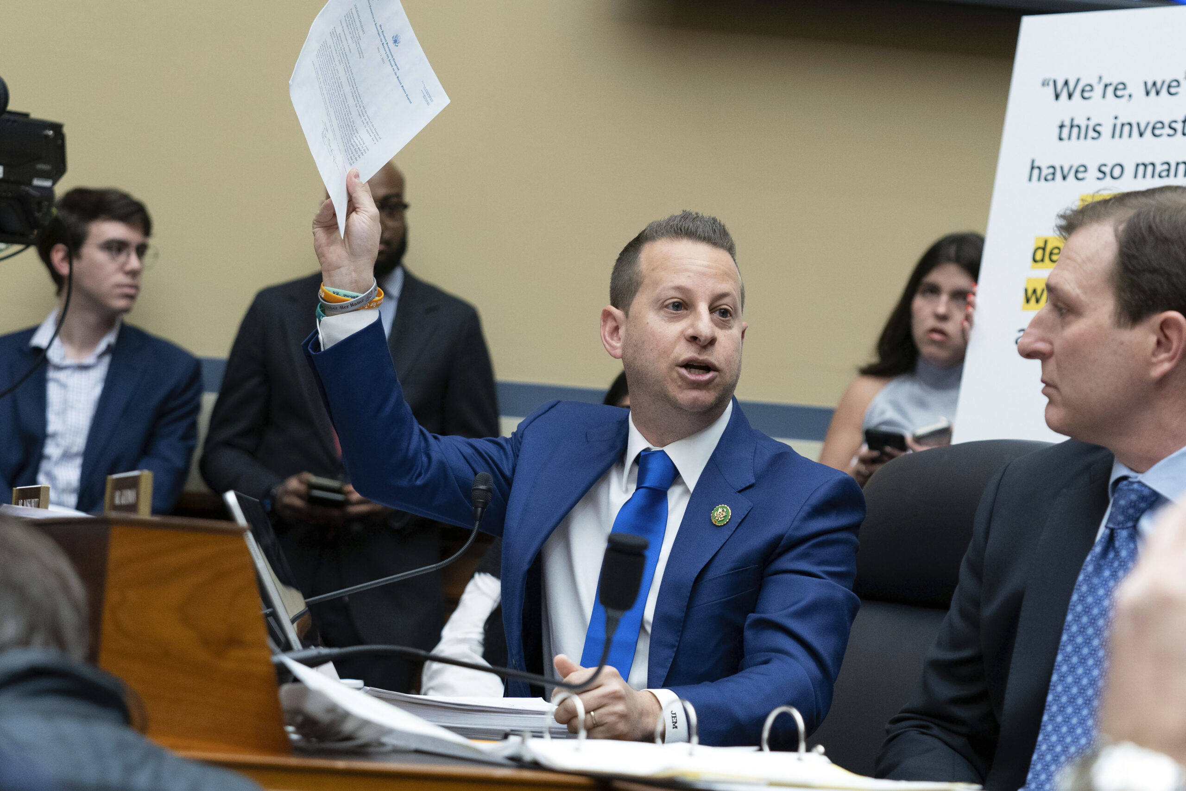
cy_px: 396
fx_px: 2306
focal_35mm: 70
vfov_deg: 19.5
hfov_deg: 28.8
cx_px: 593
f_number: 4
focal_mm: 70
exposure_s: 1/320
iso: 2500
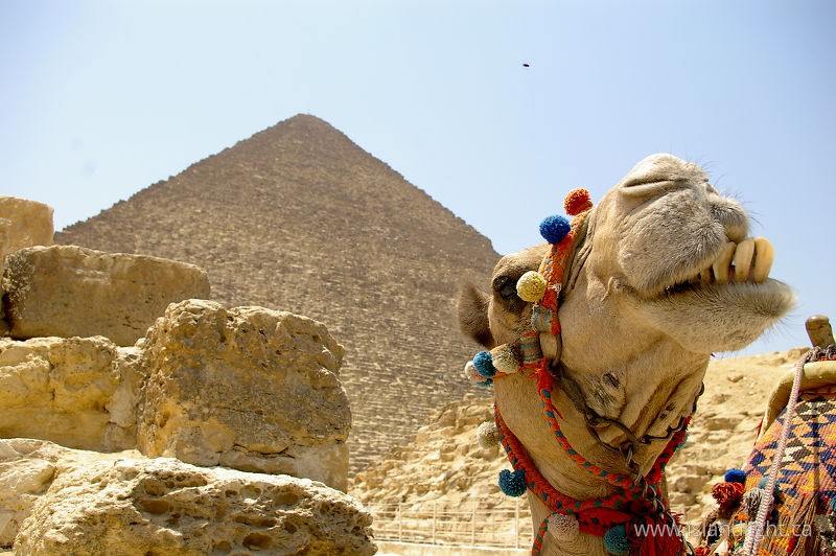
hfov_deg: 59.5
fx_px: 731
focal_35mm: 32
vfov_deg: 41.6
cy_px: 278
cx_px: 418
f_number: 8
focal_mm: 21
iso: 200
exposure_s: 1/350
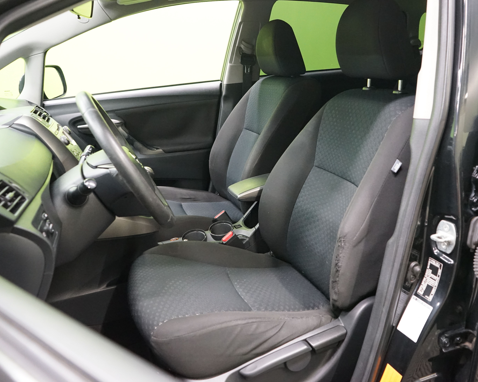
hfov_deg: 55.5
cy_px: 189
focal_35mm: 32
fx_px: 453
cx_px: 271
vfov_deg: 45.8
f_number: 5
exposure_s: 1/50
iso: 6400
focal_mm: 28
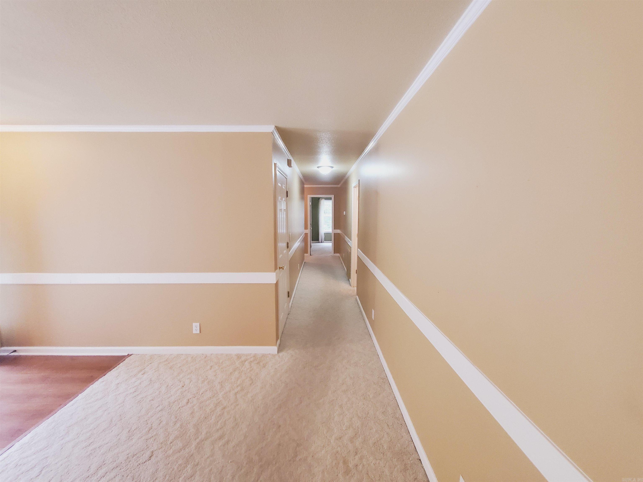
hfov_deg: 106.2
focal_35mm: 13
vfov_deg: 89.9
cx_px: 322
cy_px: 241
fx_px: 241
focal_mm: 1.8
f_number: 2.2
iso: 500
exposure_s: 1/60
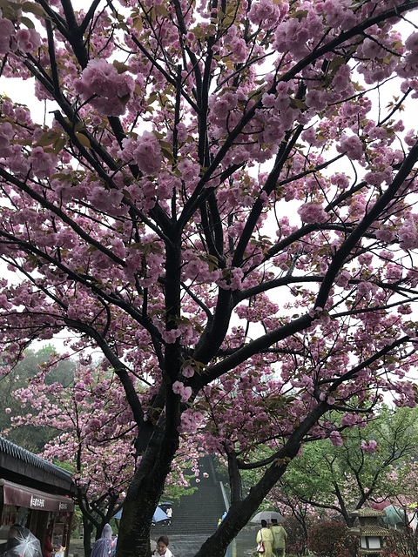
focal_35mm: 28
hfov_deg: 49.7
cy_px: 278
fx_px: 451
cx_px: 209
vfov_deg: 63.4
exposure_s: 1/100
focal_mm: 4
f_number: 1.8
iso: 32
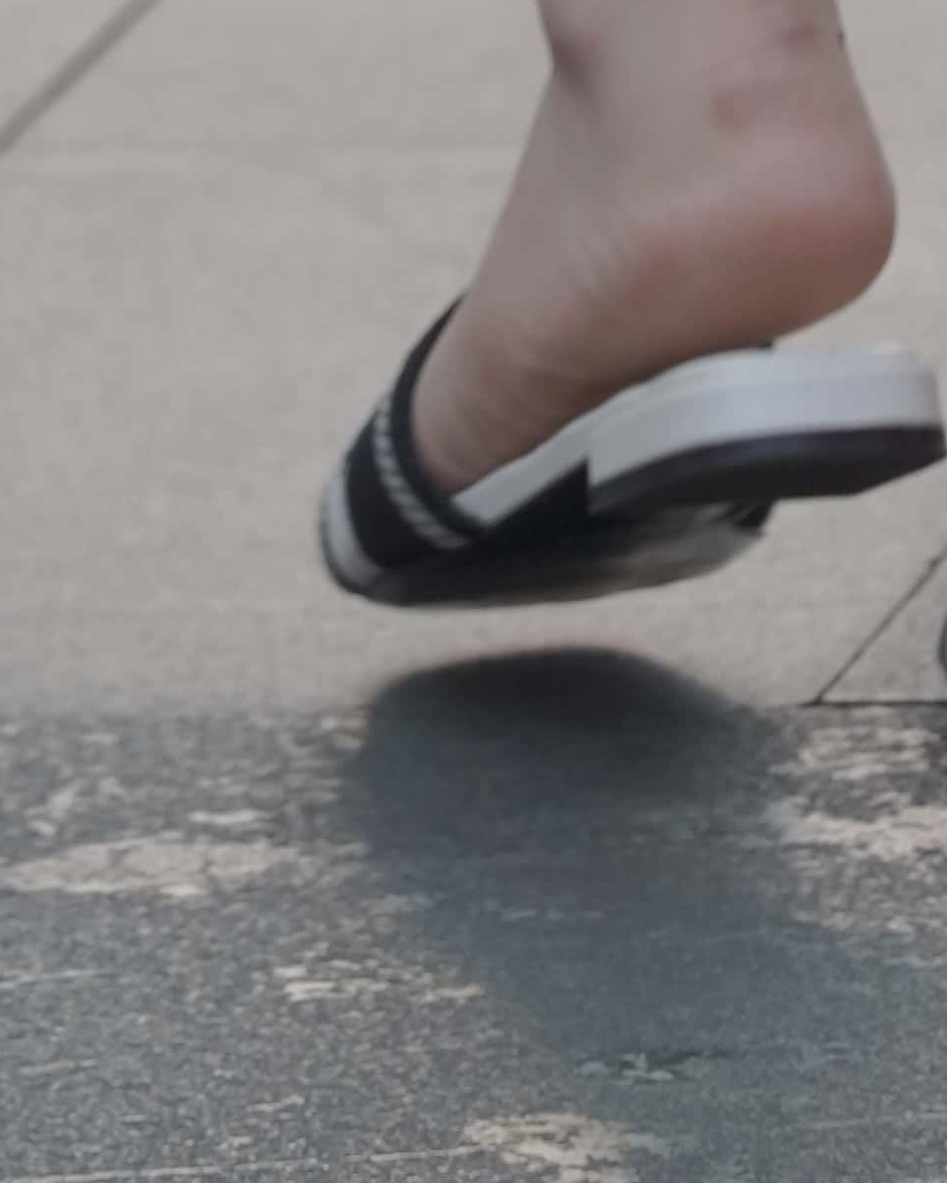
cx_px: 1107
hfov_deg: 1.5
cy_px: -3413
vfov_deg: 1.9
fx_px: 35336
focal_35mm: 1009
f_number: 4
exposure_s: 1/400
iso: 320
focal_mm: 135
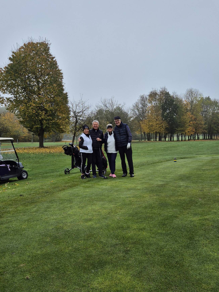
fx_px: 287
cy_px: 155
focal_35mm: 34
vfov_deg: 53.9
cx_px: 142
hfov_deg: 41.4
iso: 25
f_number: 1.8
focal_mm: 5.4
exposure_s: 1/646
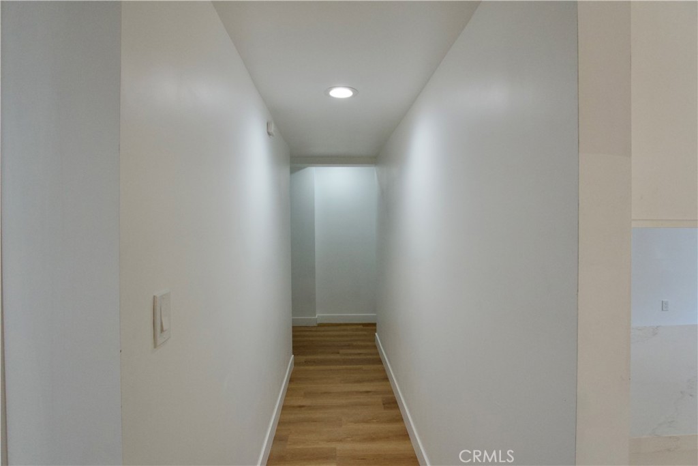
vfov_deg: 67.4
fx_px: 349
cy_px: 233
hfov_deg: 90.0
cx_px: 349
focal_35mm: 18
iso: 1250
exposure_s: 1/80
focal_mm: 12
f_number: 10
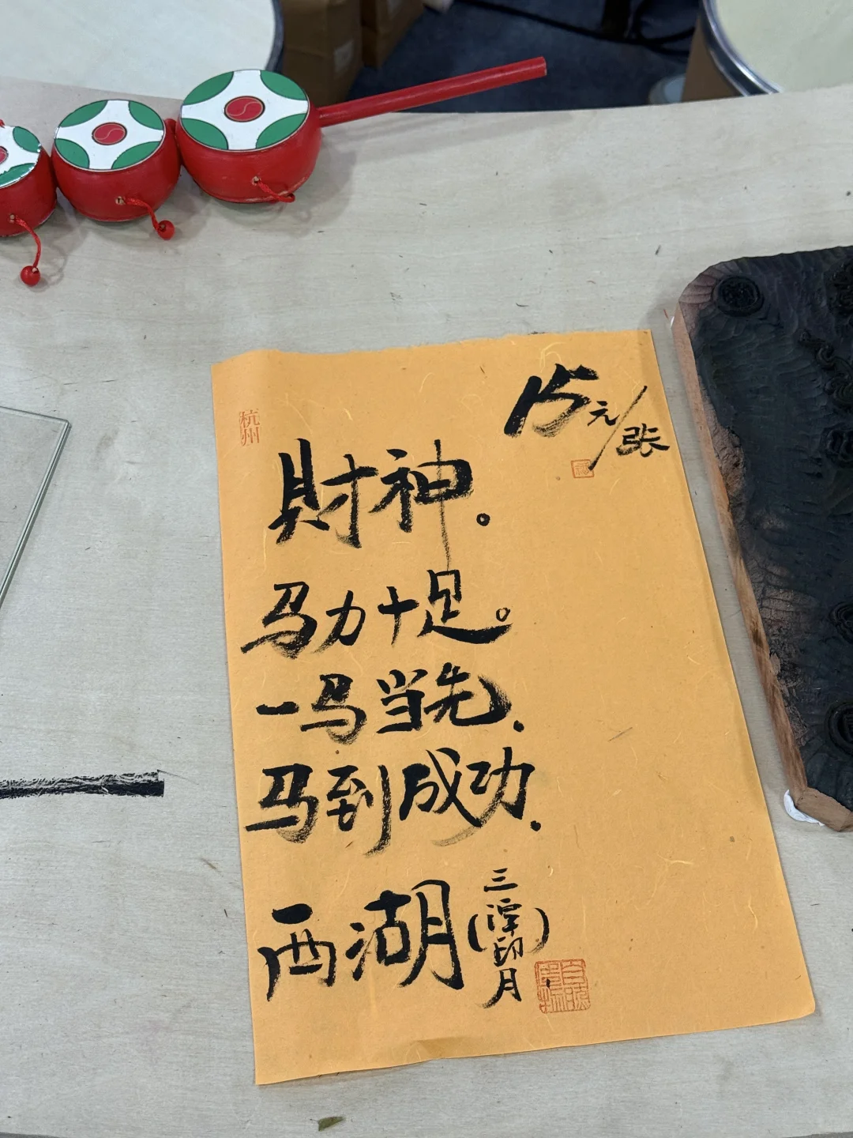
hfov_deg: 30.3
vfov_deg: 39.7
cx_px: 426
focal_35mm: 48
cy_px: 569
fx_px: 1577
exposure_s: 1/50
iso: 100
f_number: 1.78
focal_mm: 6.76
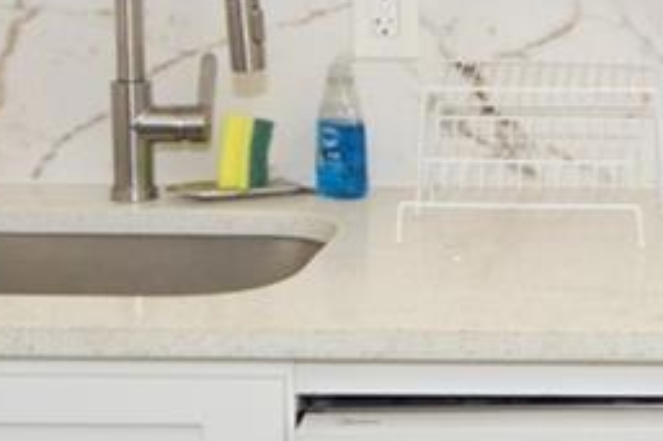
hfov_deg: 17.4
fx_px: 2061
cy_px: 86
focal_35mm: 112
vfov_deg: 12.2
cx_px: 789
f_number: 4
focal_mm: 12
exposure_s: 1/60
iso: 450
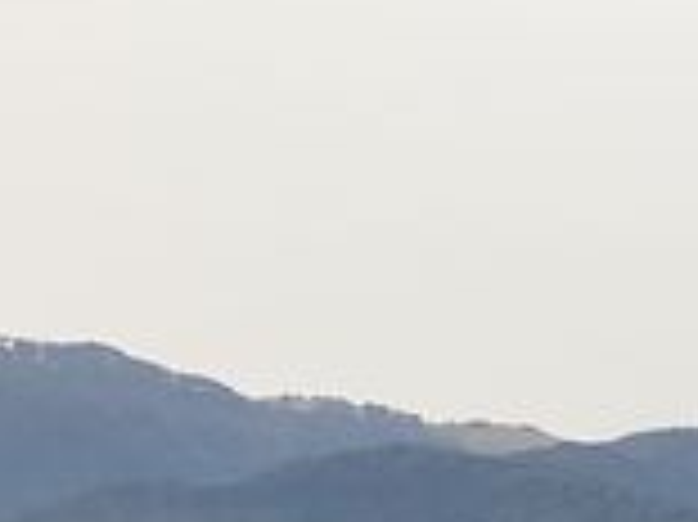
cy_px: 814
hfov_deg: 13.6
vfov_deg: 10.6
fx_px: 2700
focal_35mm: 134
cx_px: 1139
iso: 50
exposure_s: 1/713
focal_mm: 4.3
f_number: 2.4
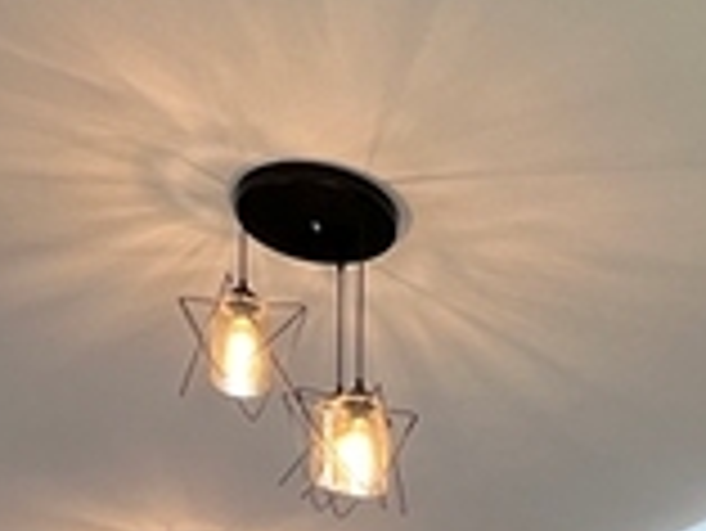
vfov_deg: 21.7
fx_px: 1082
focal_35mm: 53
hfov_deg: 34.5
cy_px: 850
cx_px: 612
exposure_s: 1/100
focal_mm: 1.57
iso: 50
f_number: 1.8
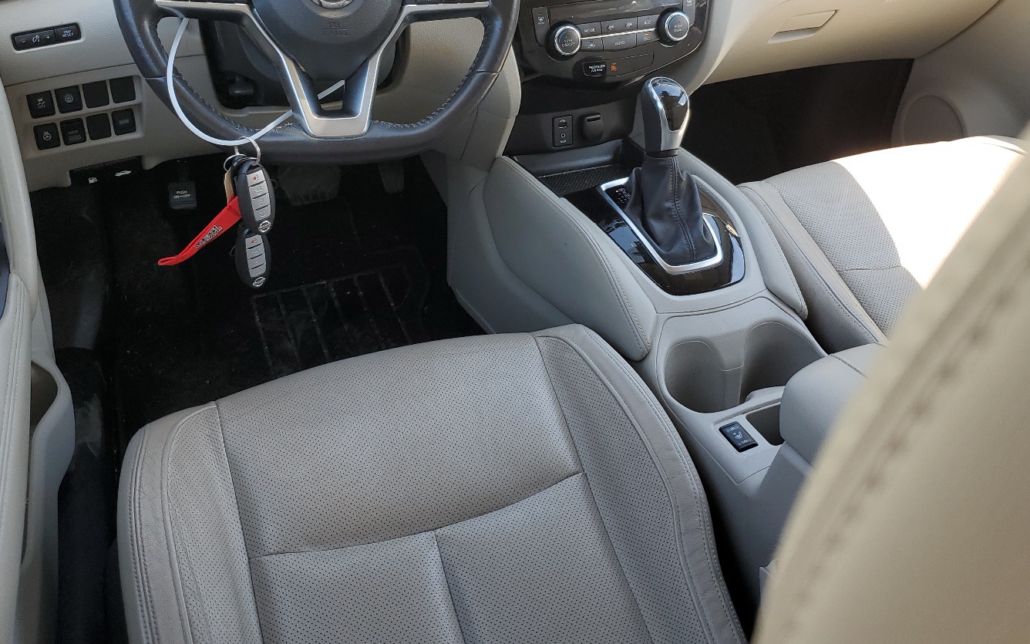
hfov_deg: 58.1
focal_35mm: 33
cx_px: 483
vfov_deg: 37.7
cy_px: 195
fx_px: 926
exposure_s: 1/256
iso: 50
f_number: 1.5
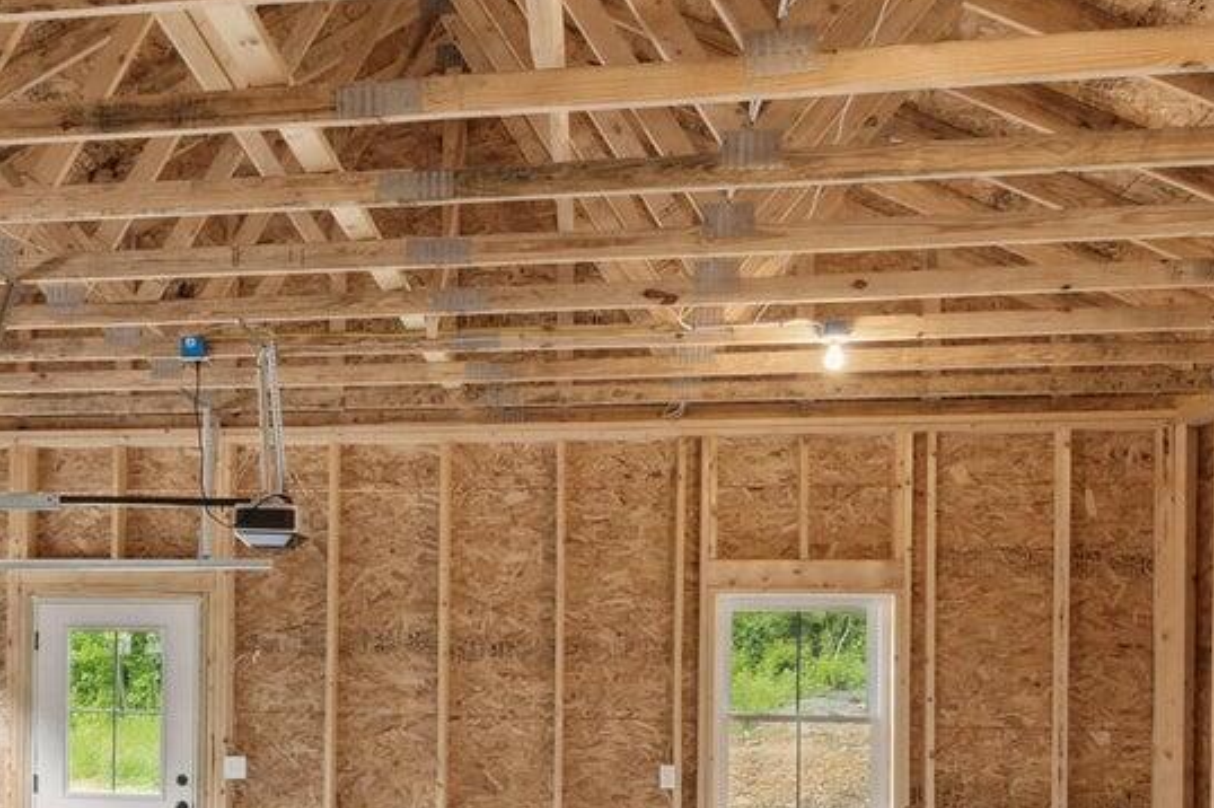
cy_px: 670
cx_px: 357
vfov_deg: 32.3
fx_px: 1348
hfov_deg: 47.3
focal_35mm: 40
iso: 100
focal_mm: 14
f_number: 8
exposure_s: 1/2.5
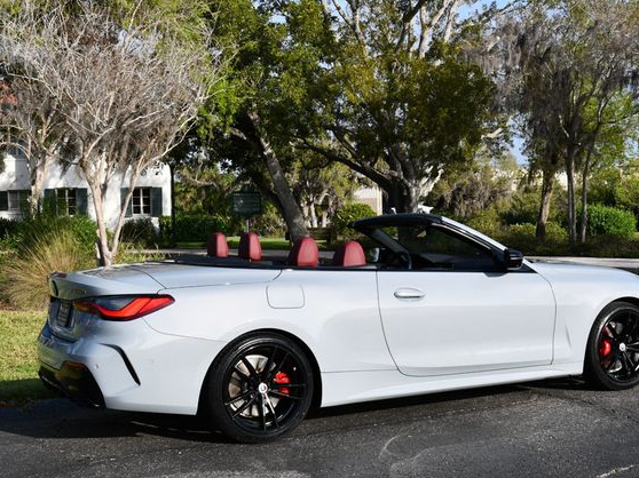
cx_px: 363
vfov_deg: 27.5
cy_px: 241
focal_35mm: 53
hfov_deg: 36.1
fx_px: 978
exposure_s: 1/250
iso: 125
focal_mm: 24
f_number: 8
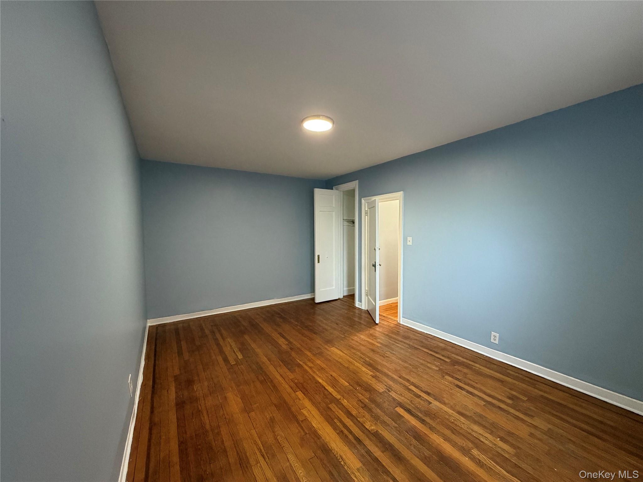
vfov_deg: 85.7
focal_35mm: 14
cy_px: 241
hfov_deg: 102.1
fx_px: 260
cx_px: 322
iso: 400
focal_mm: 2.22
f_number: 2.2
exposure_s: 1/60
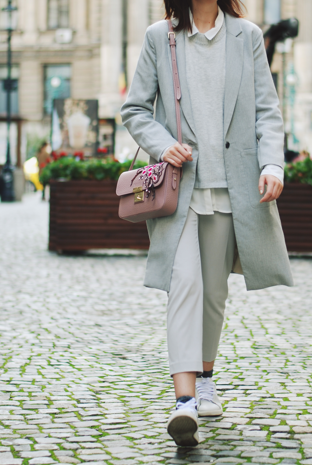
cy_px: 184
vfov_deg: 19.2
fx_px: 1374
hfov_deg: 12.9
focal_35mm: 106
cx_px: 192
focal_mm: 50
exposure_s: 1/250
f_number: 1.8
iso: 100
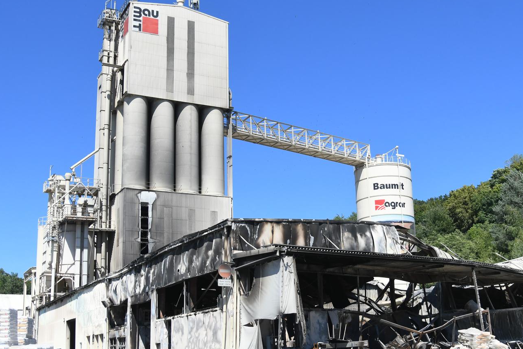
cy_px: 194
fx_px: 654
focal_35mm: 45
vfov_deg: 29.9
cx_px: 286
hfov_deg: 43.5
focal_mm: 24
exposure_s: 1/5000
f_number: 4
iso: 500
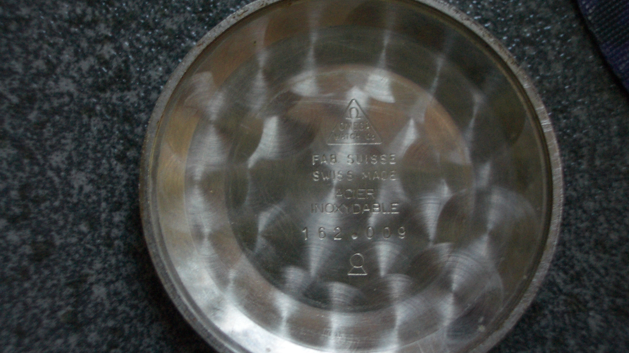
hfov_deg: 31.0
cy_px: 191
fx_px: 1134
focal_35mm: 68
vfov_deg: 17.7
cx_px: 313
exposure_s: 1/20
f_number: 3.5
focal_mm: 10.2
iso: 100
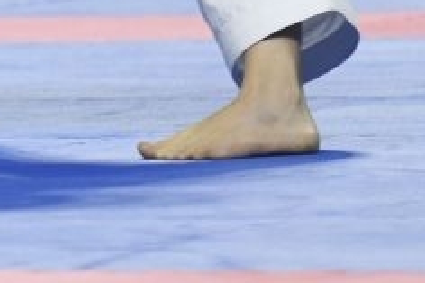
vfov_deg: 1.2
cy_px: -559
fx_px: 13968
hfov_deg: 1.7
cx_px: -425
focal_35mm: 1184
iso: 800
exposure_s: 1/800
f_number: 2.8
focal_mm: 155
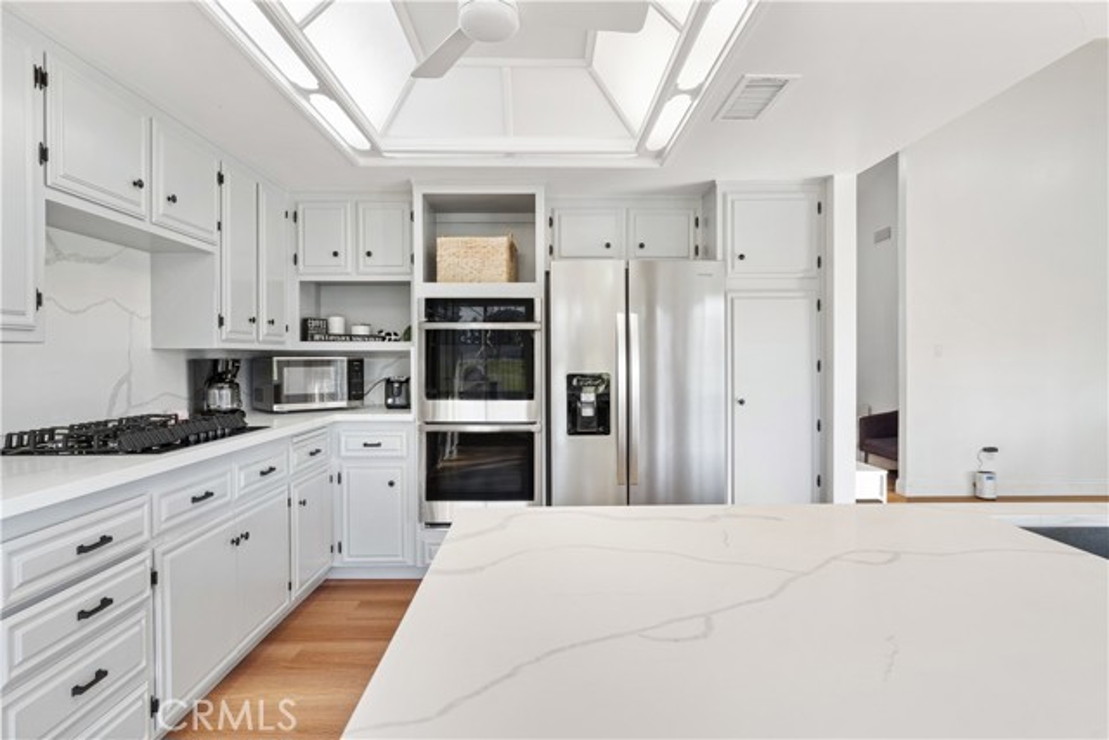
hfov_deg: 86.9
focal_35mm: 19
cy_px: 370
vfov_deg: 64.6
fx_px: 585
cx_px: 554
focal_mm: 19
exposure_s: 1/8
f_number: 6.3
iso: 400
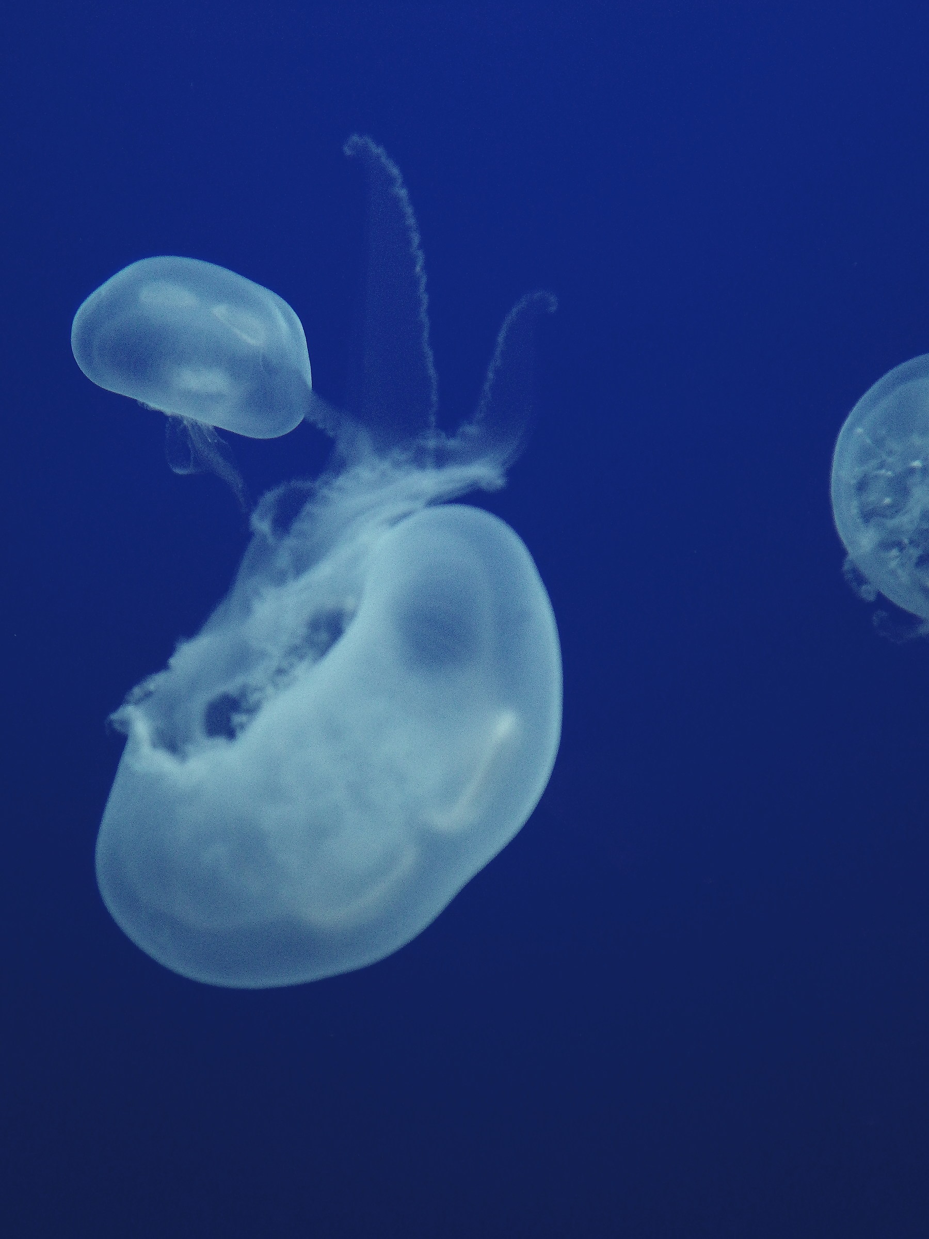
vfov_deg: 55.4
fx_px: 1181
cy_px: 620
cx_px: 464
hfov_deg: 42.9
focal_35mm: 33
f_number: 2.4
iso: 500
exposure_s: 1/50
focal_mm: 5.9
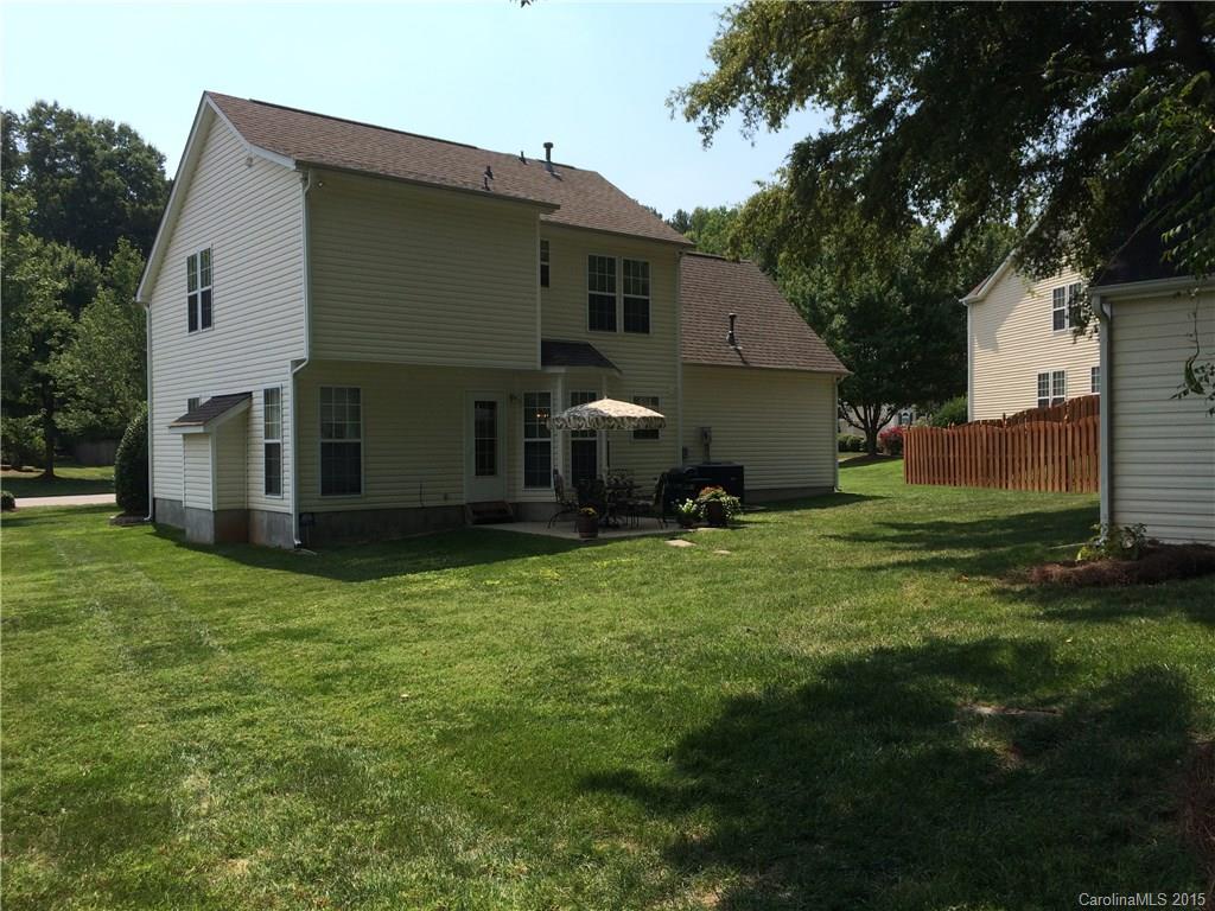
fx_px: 1018
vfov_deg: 48.2
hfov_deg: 61.7
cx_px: 608
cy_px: 456
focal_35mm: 29
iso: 32
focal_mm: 4.15
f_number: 2.2
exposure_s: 1/1786
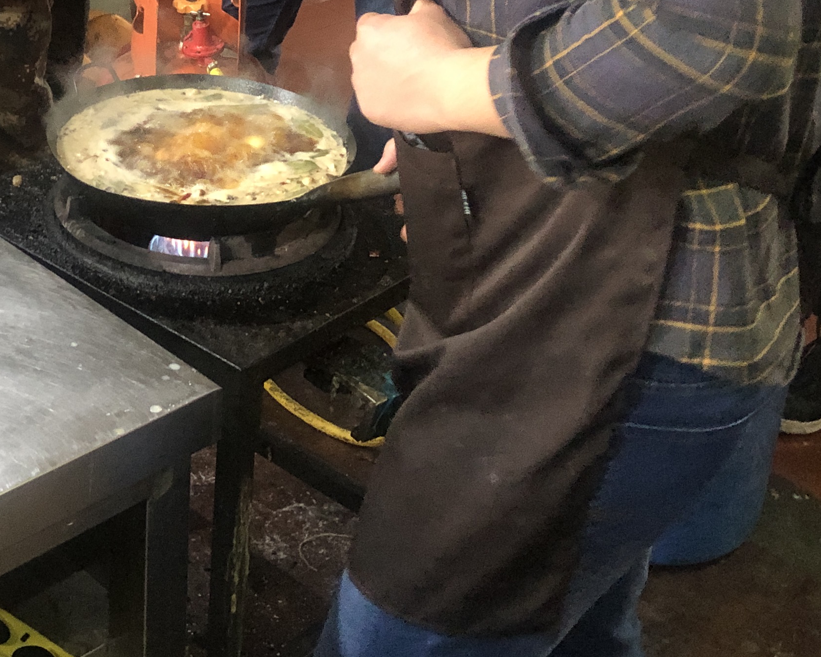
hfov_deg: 27.8
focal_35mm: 66
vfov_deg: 22.3
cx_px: 107
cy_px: 2
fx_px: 1604
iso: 500
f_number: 1.8
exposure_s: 1/33
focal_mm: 4
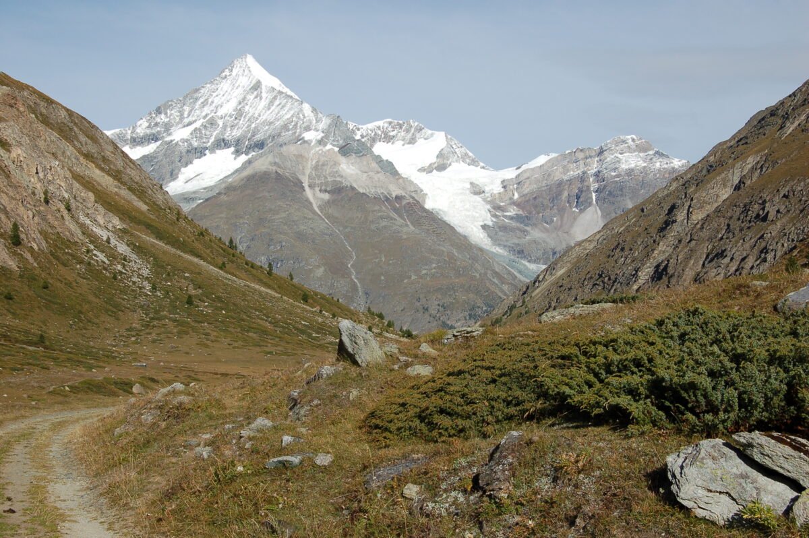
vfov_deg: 28.9
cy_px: 269
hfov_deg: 42.4
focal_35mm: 46
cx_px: 404
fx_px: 1044
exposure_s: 1/320
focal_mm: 31
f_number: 11
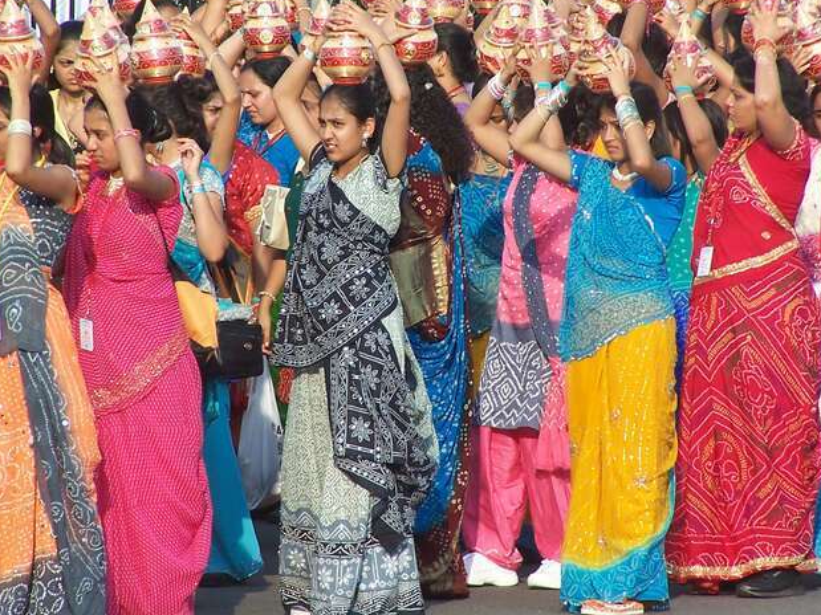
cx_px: 432
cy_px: 251
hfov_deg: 4.0
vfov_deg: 3.0
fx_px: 11643
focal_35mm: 491
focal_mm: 63
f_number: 5
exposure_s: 1/250
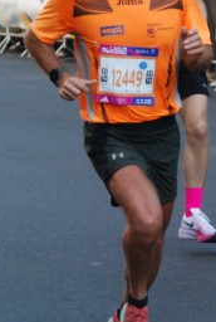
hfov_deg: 5.2
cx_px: 179
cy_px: 155
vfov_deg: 7.8
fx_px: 2356
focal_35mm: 263
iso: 1000
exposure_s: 1/500
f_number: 5.6
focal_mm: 75
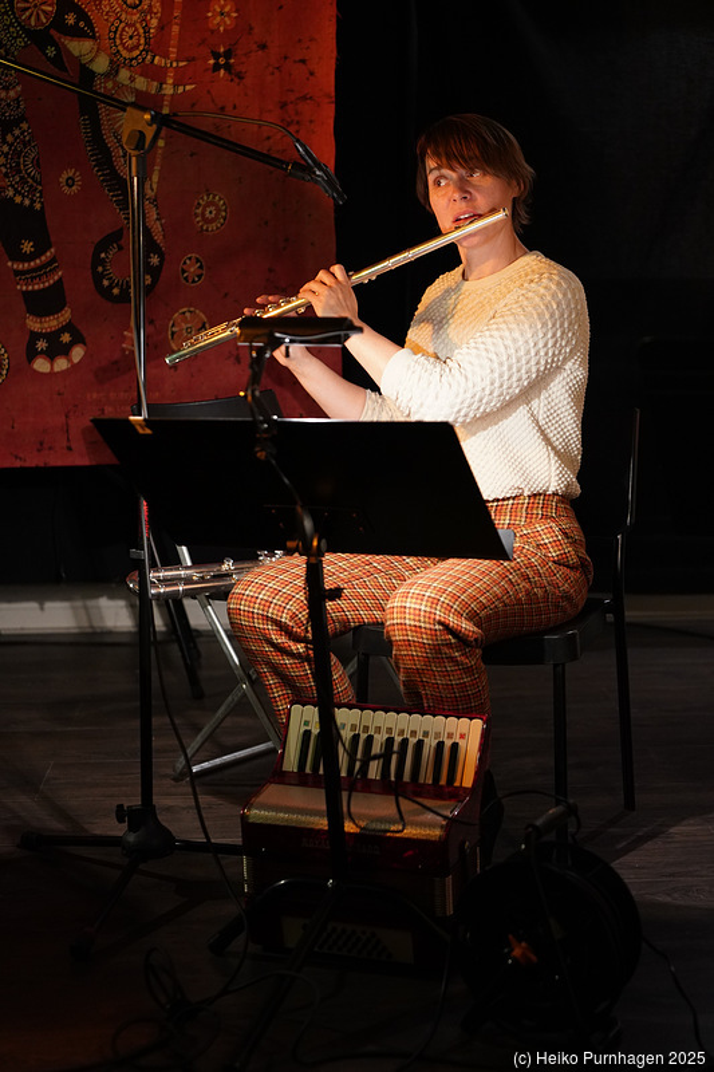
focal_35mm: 60
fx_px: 1786
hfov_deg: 22.6
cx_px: 357
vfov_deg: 33.4
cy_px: 536
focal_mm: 60
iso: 3200
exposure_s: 1/100
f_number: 2.8
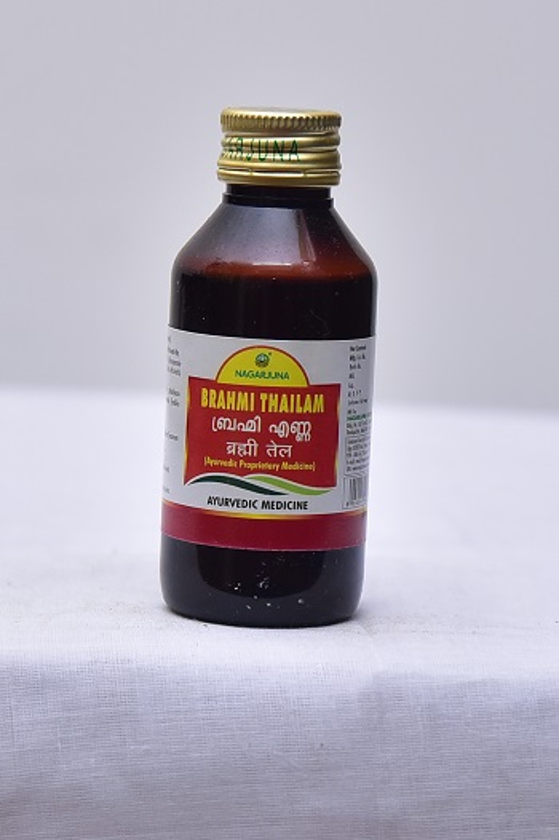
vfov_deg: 27.0
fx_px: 1749
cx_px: 280
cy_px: 420
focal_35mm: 75
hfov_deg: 18.2
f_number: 4
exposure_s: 1/160
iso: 1250
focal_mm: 75
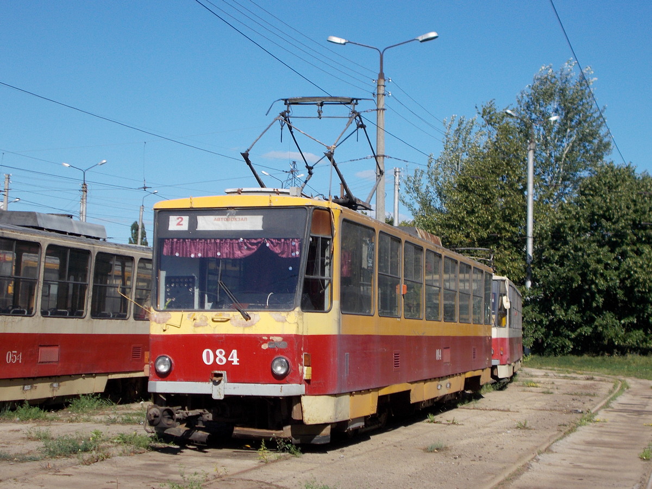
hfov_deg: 33.2
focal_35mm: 58
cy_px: 244
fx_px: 1092
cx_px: 326
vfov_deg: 25.2
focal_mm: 10.3
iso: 80
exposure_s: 1/100
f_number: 12.3
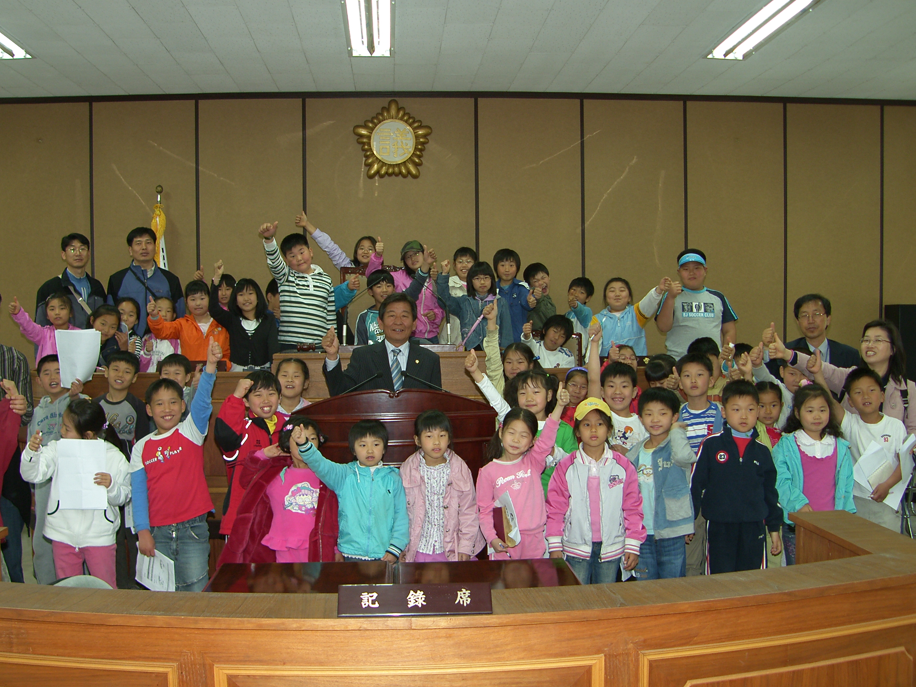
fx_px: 873
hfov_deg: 55.3
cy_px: 376
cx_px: 432
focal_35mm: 33
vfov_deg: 42.9
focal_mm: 7.4
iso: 50
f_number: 2.2
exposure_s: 1/30
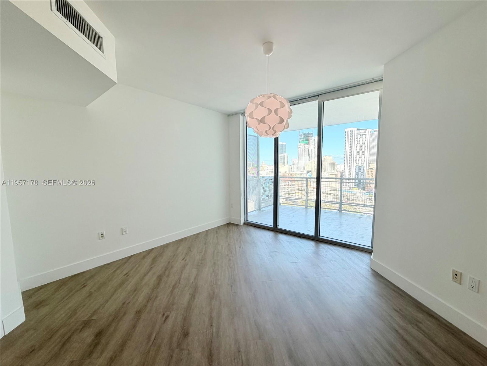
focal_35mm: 14
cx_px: 244
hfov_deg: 102.1
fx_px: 197
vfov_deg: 85.7
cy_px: 183
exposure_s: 1/164
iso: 50
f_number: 2.2
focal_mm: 2.22
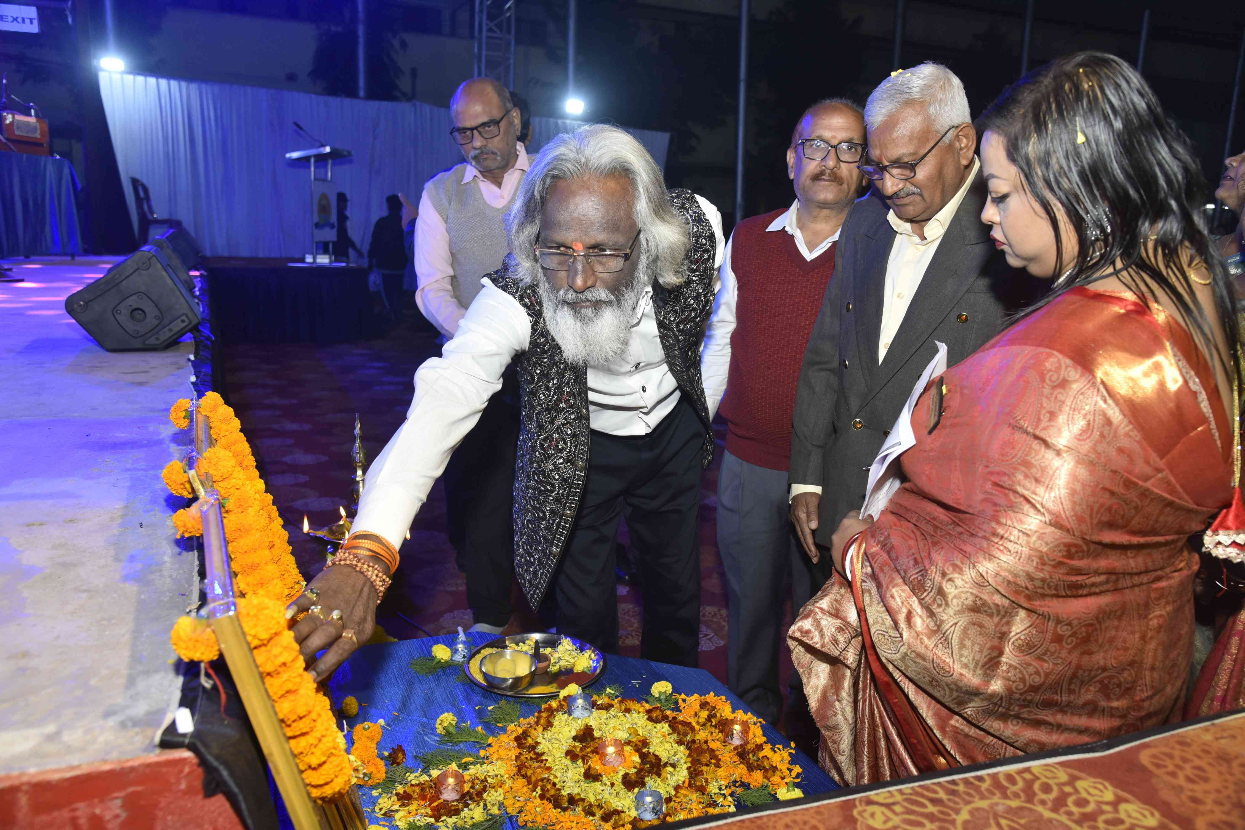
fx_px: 1037
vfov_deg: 43.6
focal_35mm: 30
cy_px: 415
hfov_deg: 61.9
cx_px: 622
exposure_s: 1/160
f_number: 5
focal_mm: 30
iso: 500
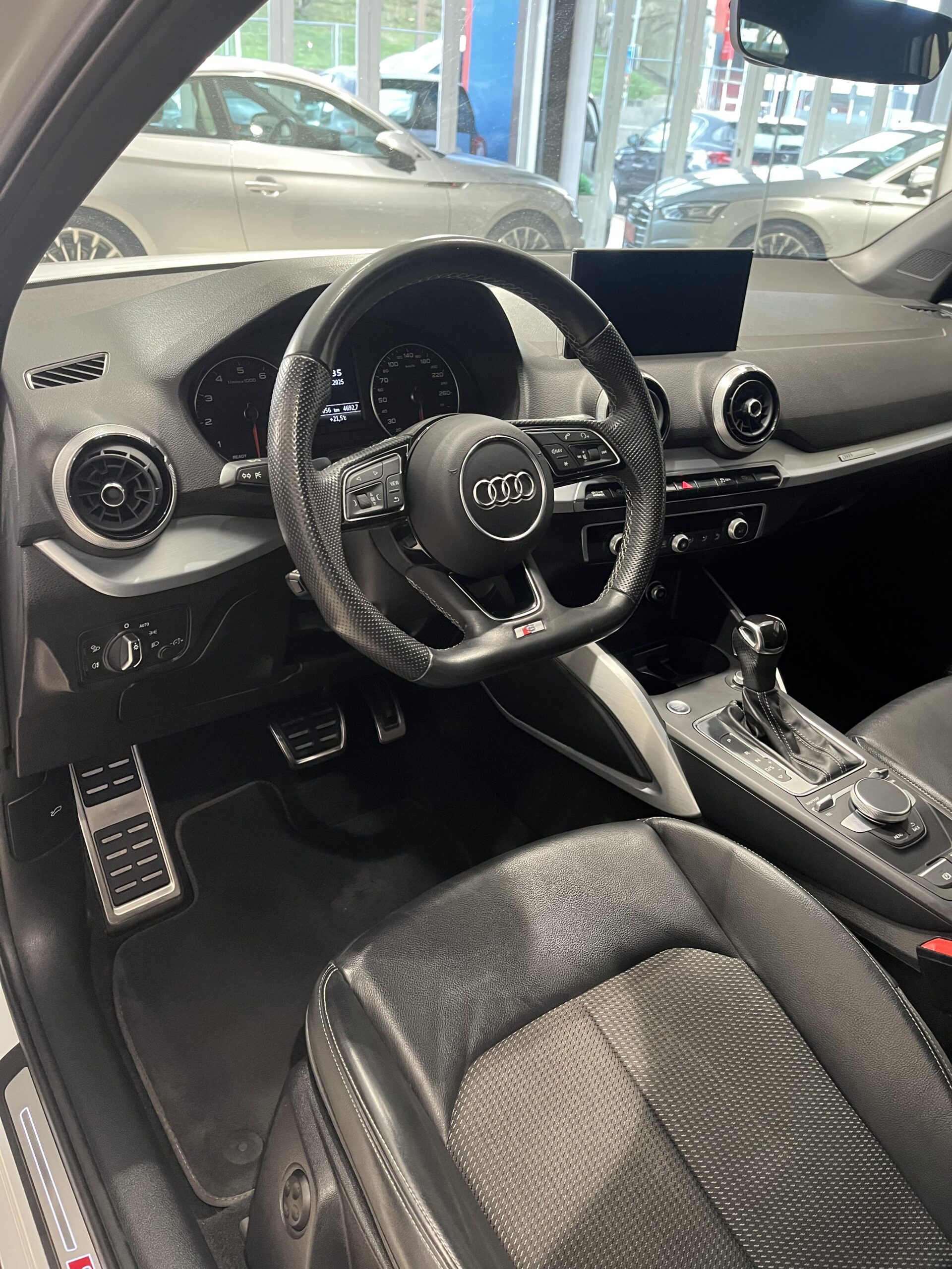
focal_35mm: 26
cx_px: 476
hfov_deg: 53.1
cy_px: 634
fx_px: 953
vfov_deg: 67.3
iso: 400
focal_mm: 5.1
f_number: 1.6
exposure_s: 1/50
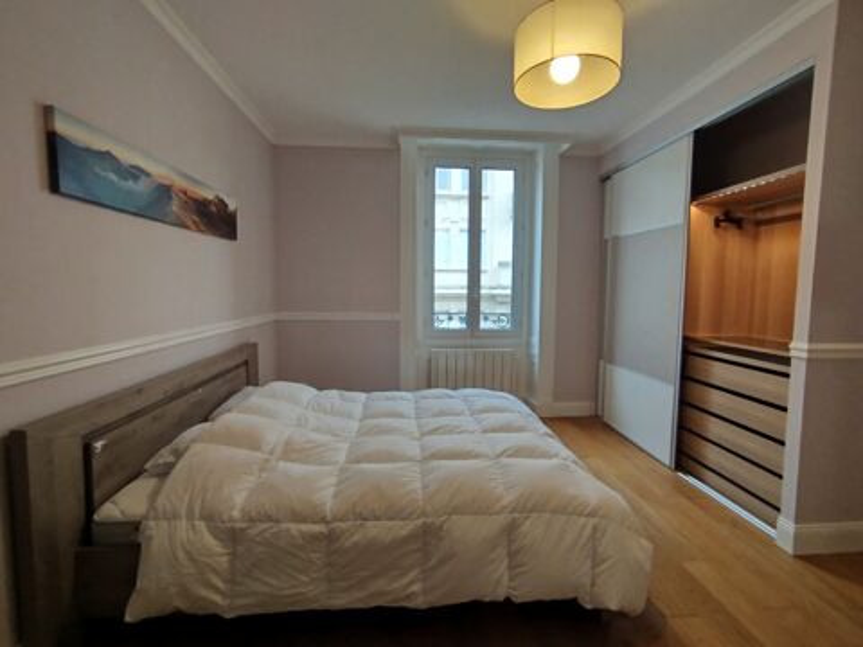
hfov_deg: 98.2
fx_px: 374
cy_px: 324
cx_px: 432
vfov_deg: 81.7
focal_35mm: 15
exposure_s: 1/50
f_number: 2.2
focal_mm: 1.65
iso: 80
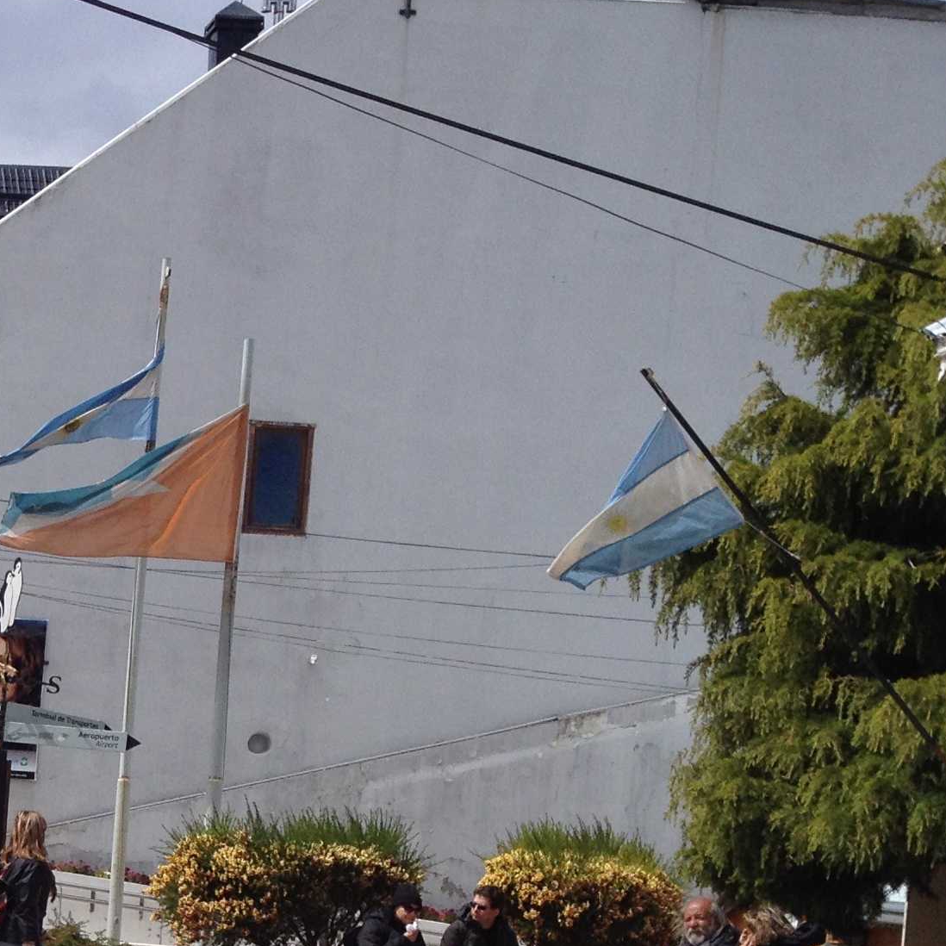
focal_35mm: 92
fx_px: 2845
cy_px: 825
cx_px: -433
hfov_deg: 17.2
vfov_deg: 18.6
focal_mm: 4.28
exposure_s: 1/2404
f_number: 2.4
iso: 50
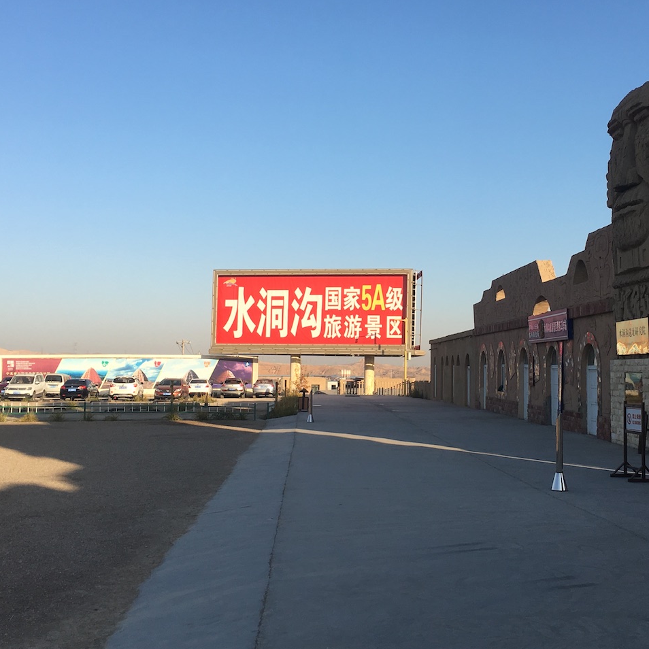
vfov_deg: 39.2
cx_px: 411
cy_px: 304
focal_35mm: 43
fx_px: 912
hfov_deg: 38.9
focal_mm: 4.15
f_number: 2.2
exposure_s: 1/974
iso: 25
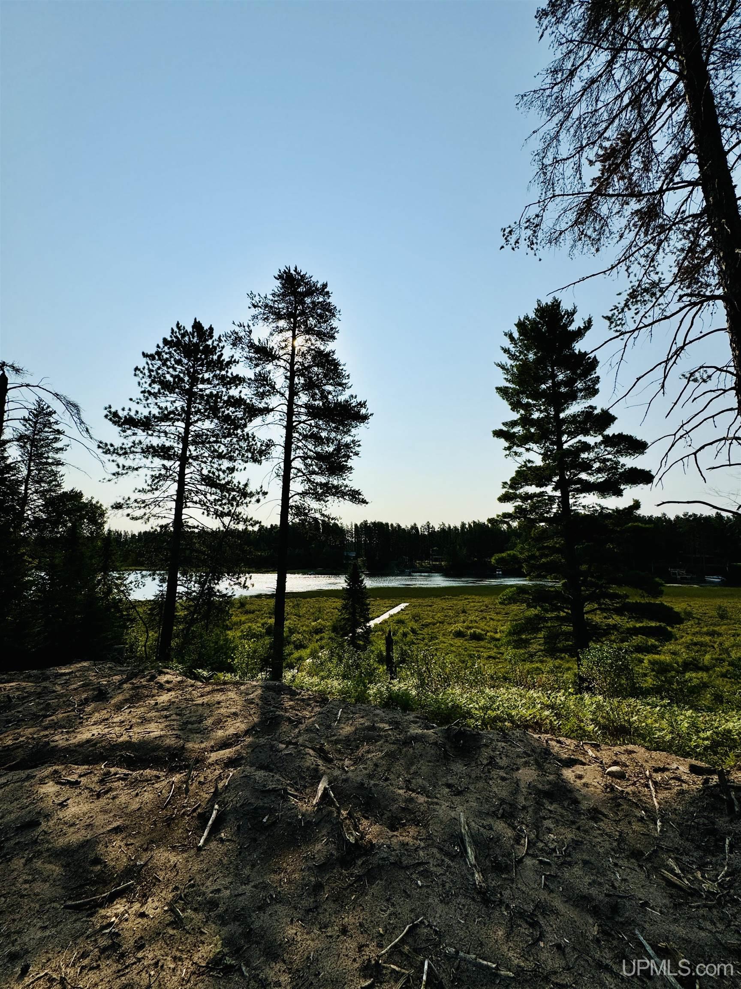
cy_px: 494
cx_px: 370
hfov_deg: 85.7
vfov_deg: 102.1
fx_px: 400
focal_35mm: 14
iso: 40
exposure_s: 1/5650
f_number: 2.2
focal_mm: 2.22
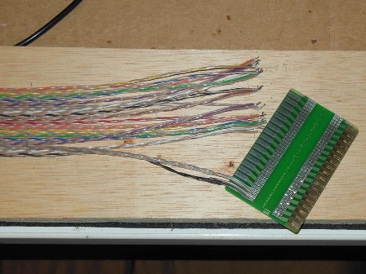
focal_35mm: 50
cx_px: 183
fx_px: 529
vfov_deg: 29.1
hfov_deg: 38.2
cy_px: 137
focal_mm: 8.9
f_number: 4
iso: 125
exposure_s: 1/60
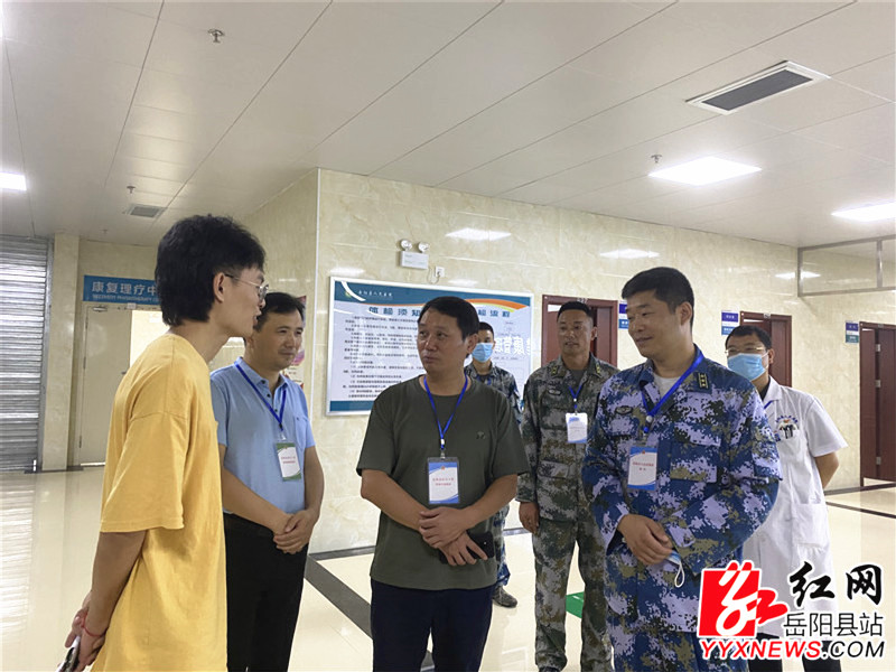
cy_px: 336
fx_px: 673
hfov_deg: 67.3
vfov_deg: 53.1
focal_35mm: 26
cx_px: 448
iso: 250
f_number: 1.8
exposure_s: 1/50
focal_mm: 4.25
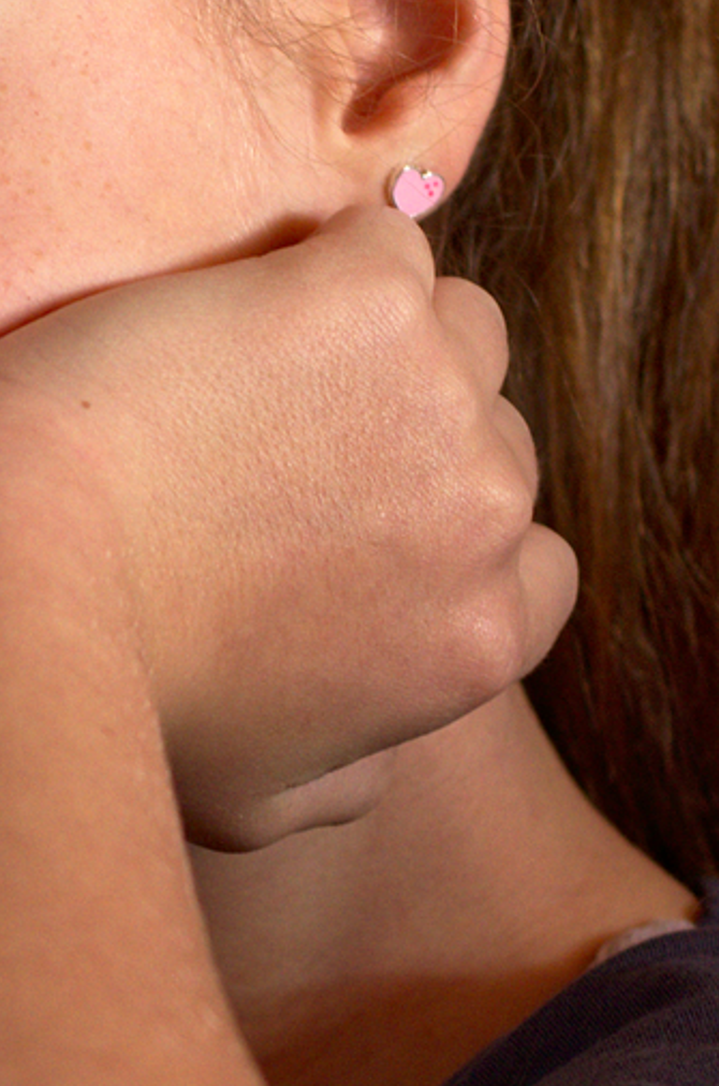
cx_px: -215
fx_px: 8609
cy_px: 641
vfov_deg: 7.2
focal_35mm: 286
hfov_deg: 4.8
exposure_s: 1/60
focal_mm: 50
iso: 400
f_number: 3.2
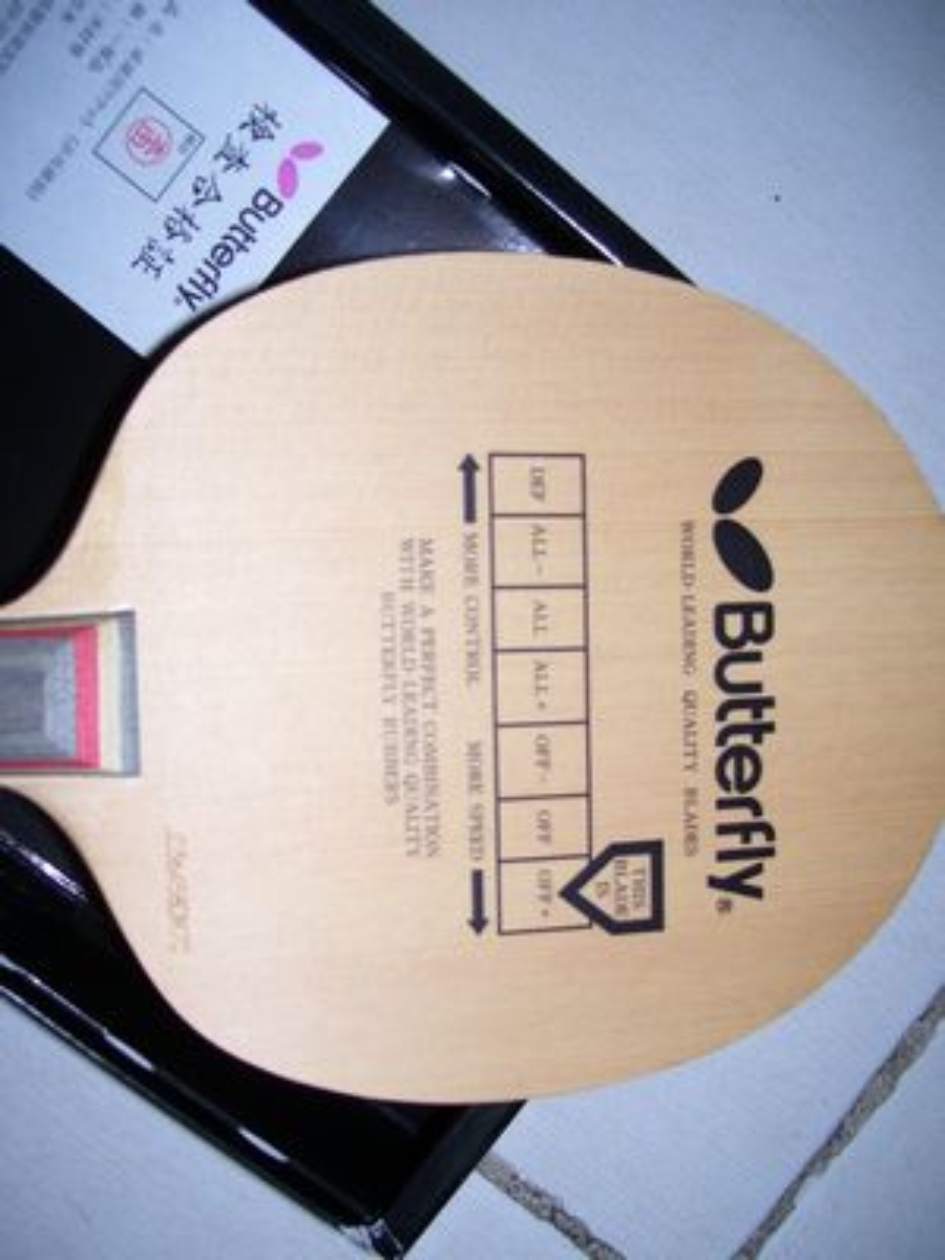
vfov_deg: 50.1
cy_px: 630
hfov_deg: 38.7
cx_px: 472
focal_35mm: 37
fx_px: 1347
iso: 80
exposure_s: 1/60
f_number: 2.7
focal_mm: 6
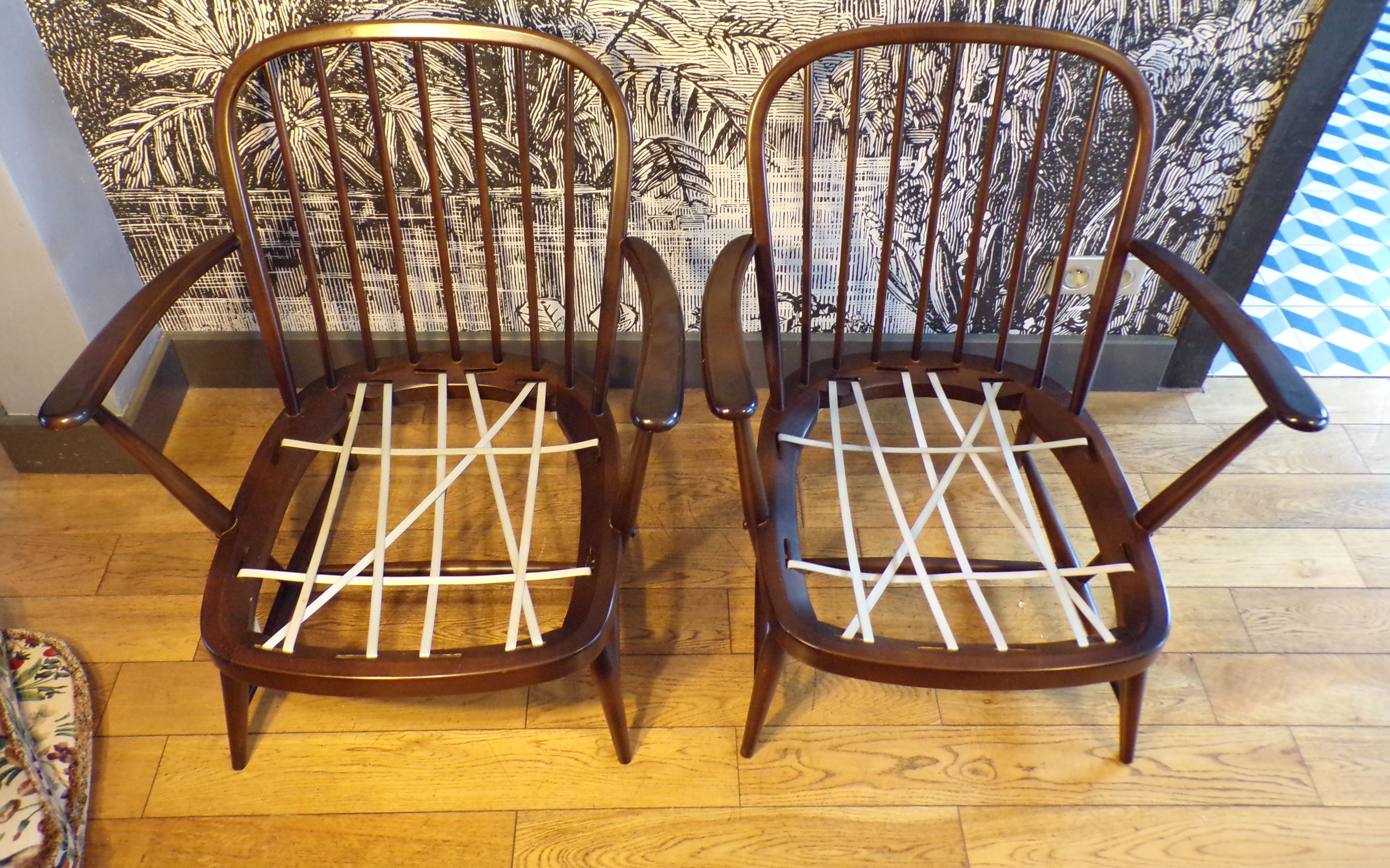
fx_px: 1136
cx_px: 691
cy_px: 375
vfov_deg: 41.7
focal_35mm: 30
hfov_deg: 62.9
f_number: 3.1
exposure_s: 1/8
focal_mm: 5
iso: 400
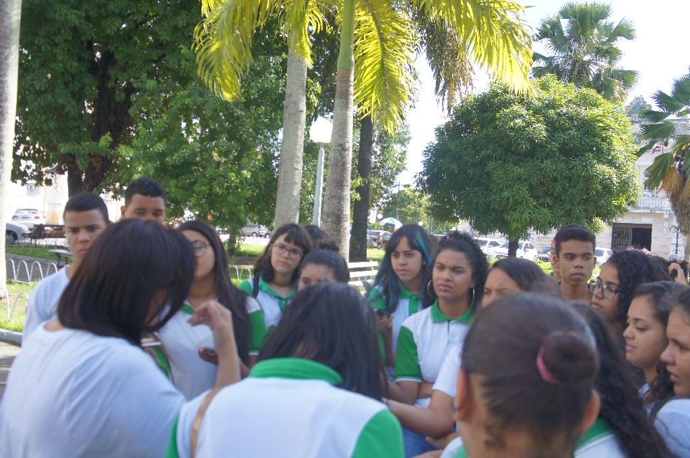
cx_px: 345
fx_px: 660
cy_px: 229
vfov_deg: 38.3
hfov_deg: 55.2
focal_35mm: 34
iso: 200
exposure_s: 1/400
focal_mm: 23
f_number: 4.5
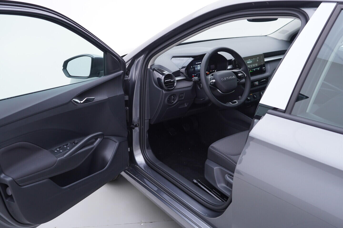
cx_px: 172
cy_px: 114
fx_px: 343
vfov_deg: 36.9
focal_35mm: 36
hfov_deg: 53.1
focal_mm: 24
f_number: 3.2
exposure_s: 1/50
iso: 125
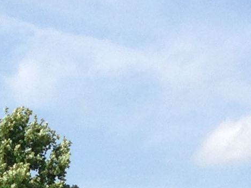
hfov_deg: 8.4
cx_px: -80
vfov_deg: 6.3
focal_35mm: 232
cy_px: 345
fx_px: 1682
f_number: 2.4
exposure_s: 1/1427
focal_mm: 4.12
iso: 50
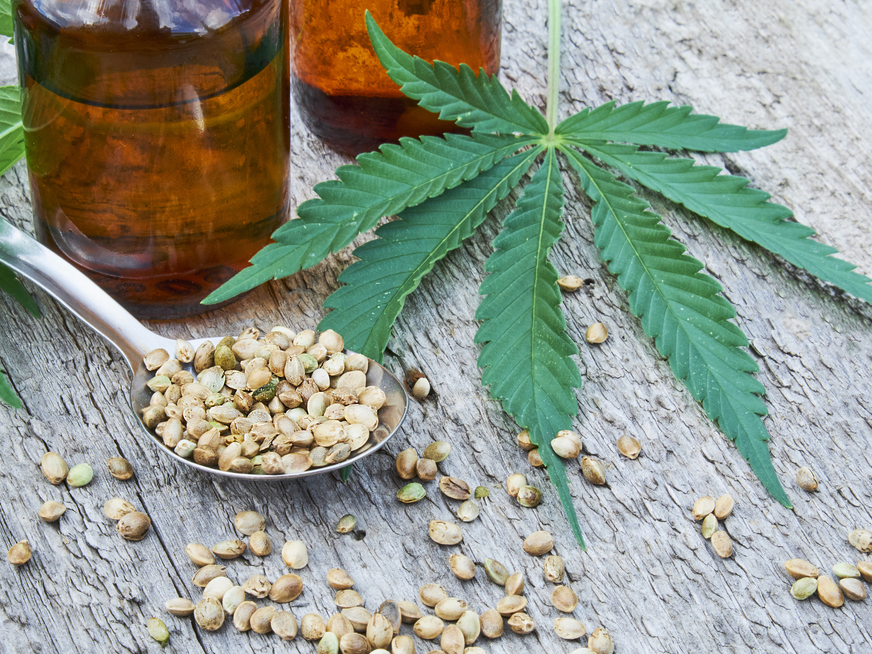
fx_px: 2015
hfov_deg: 24.4
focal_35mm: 80
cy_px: 325
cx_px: 428
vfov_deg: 18.4
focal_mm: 48.4
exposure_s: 1/26
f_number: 22
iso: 400
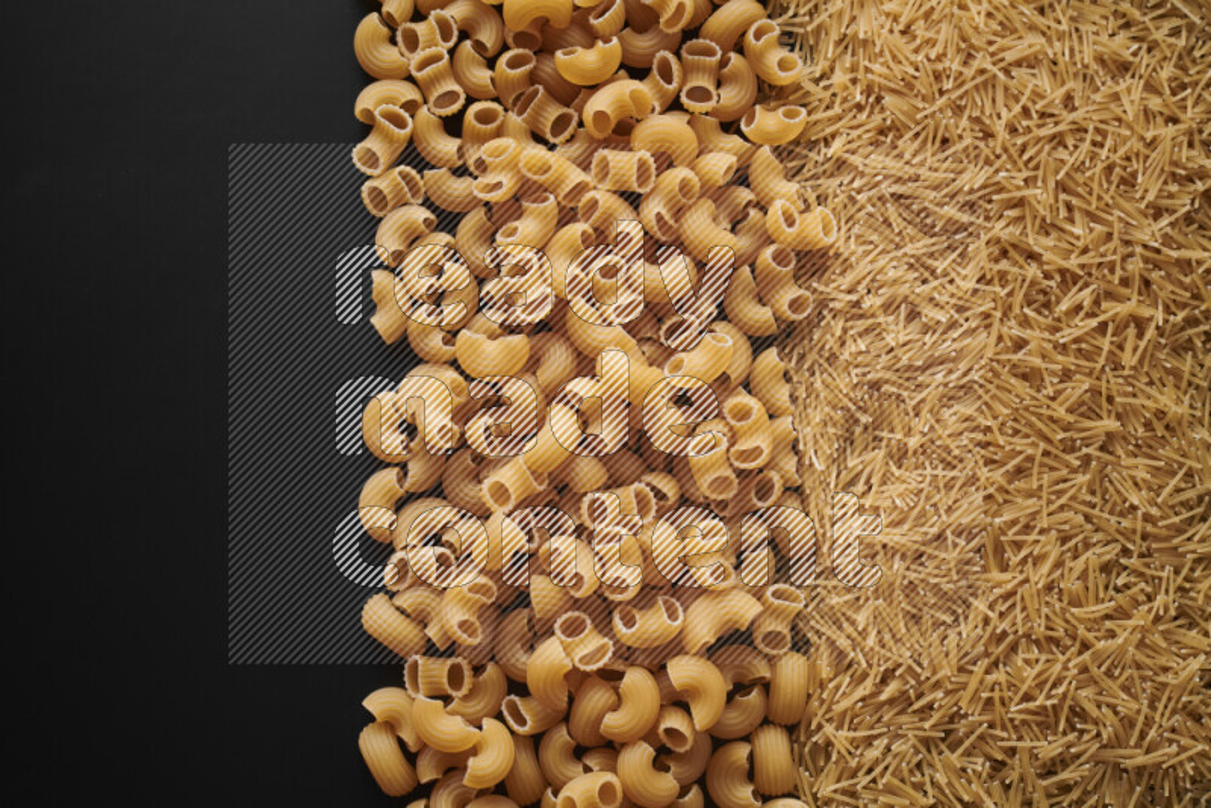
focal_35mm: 50
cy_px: 404
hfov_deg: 39.6
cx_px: 606
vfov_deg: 27.0
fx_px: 1682
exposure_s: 1/100
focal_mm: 50
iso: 160
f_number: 8
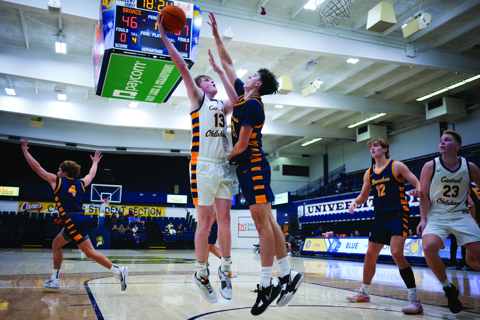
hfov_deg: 54.4
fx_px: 467
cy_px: 160
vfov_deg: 37.9
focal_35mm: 35
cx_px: 240
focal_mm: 35
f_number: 3.2
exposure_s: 1/1250
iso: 2500
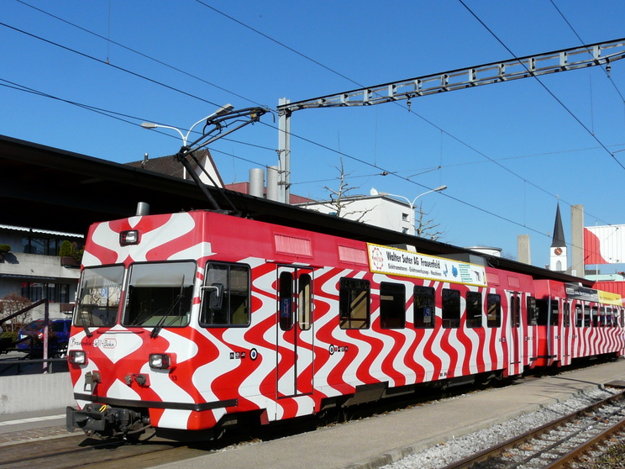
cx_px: 309
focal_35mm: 39
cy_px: 295
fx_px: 704
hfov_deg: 47.9
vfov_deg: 36.6
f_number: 6.3
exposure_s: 1/400
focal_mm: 4.8
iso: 100
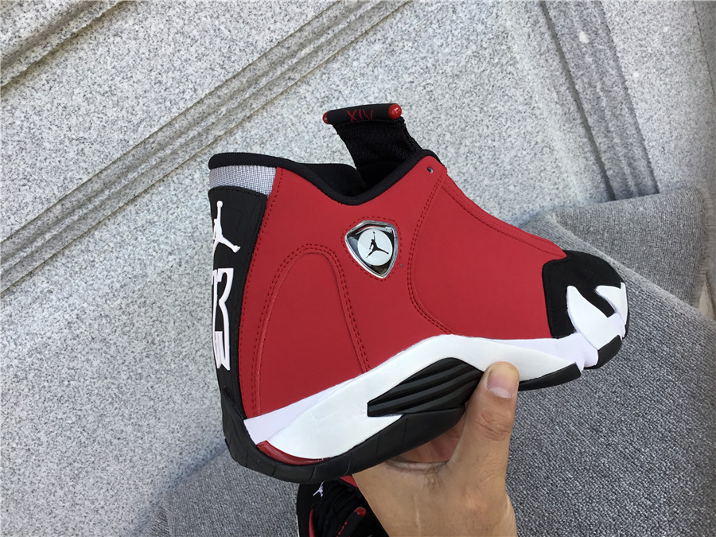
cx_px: 358
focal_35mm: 31
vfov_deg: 45.4
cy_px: 268
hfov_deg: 58.4
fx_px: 641
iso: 25
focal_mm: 3.3
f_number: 2.4
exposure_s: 1/184
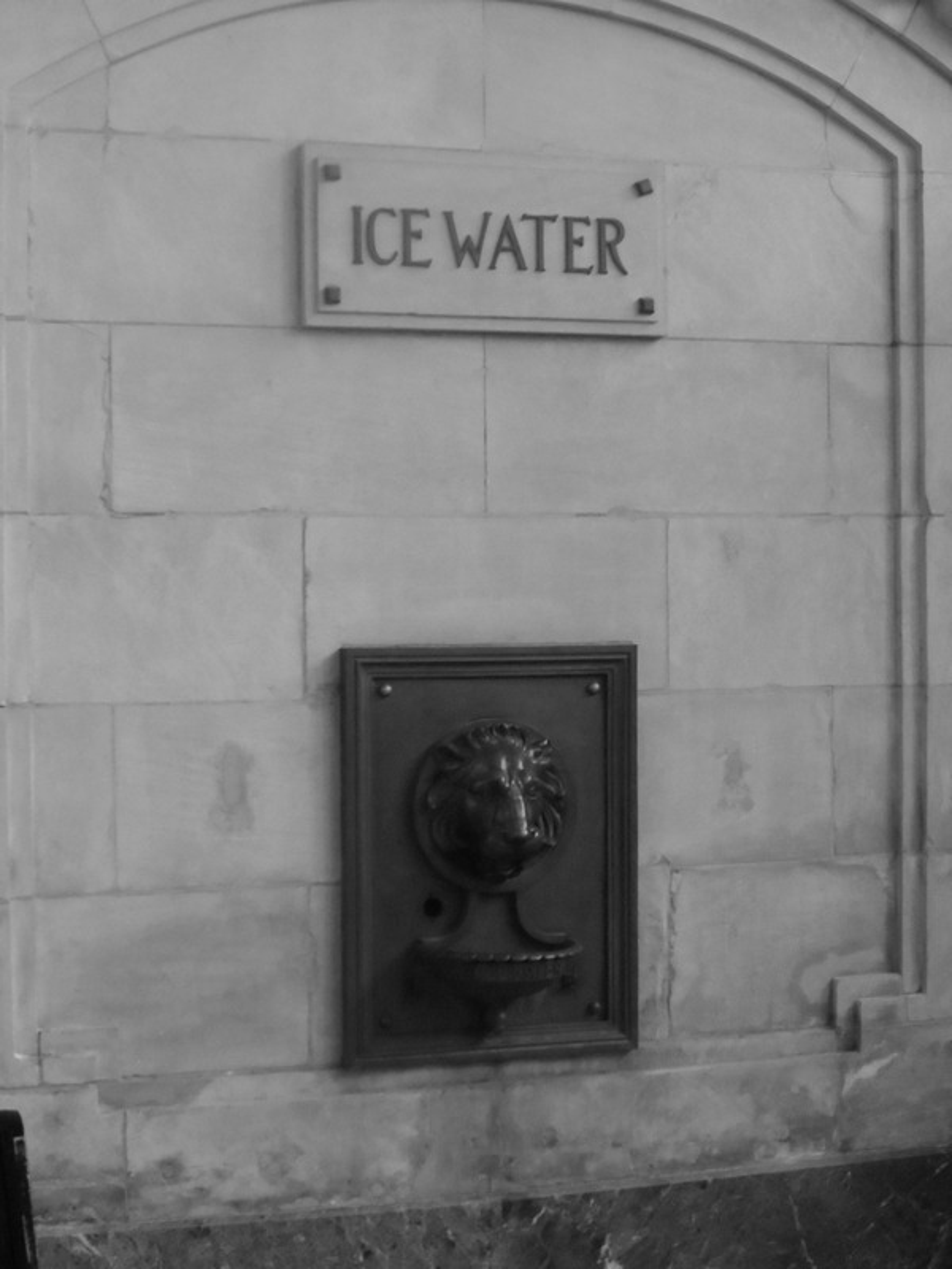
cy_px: 634
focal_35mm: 70
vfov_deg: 27.8
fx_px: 2567
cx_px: 476
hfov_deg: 21.0
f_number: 4.6
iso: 640
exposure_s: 1/20
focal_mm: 12.8
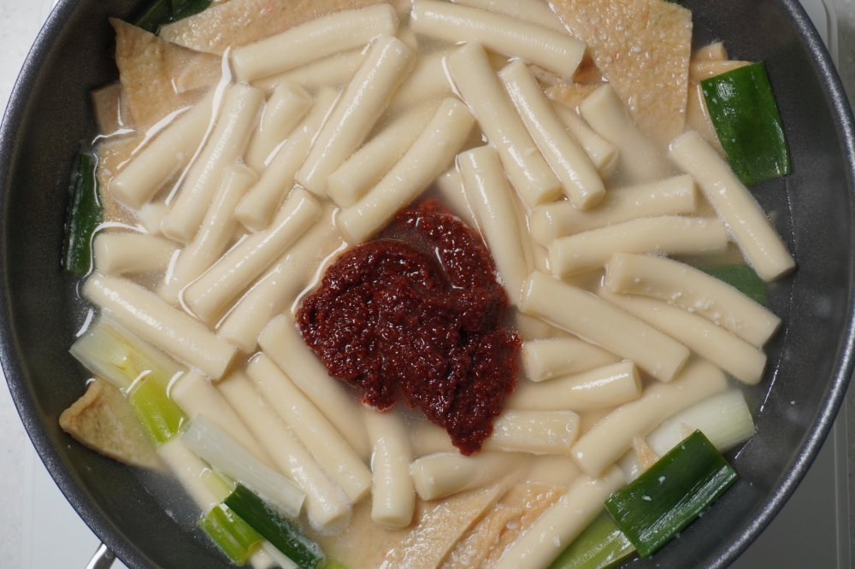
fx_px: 1460
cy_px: 284
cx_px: 428
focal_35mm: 62
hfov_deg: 32.6
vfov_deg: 22.1
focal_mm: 41
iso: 640
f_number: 5.6
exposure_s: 1/80
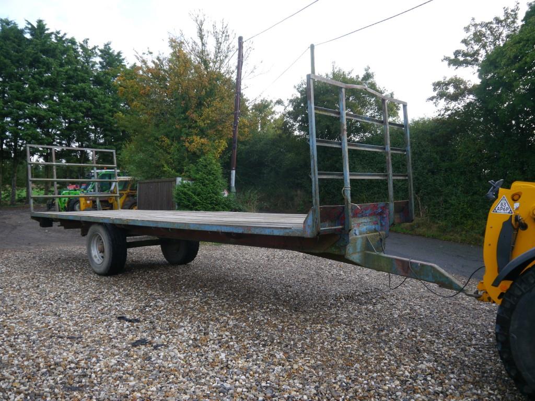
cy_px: 200
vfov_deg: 49.7
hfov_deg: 63.4
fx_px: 433
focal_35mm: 28
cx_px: 268
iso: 160
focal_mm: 14
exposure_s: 1/125
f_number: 4
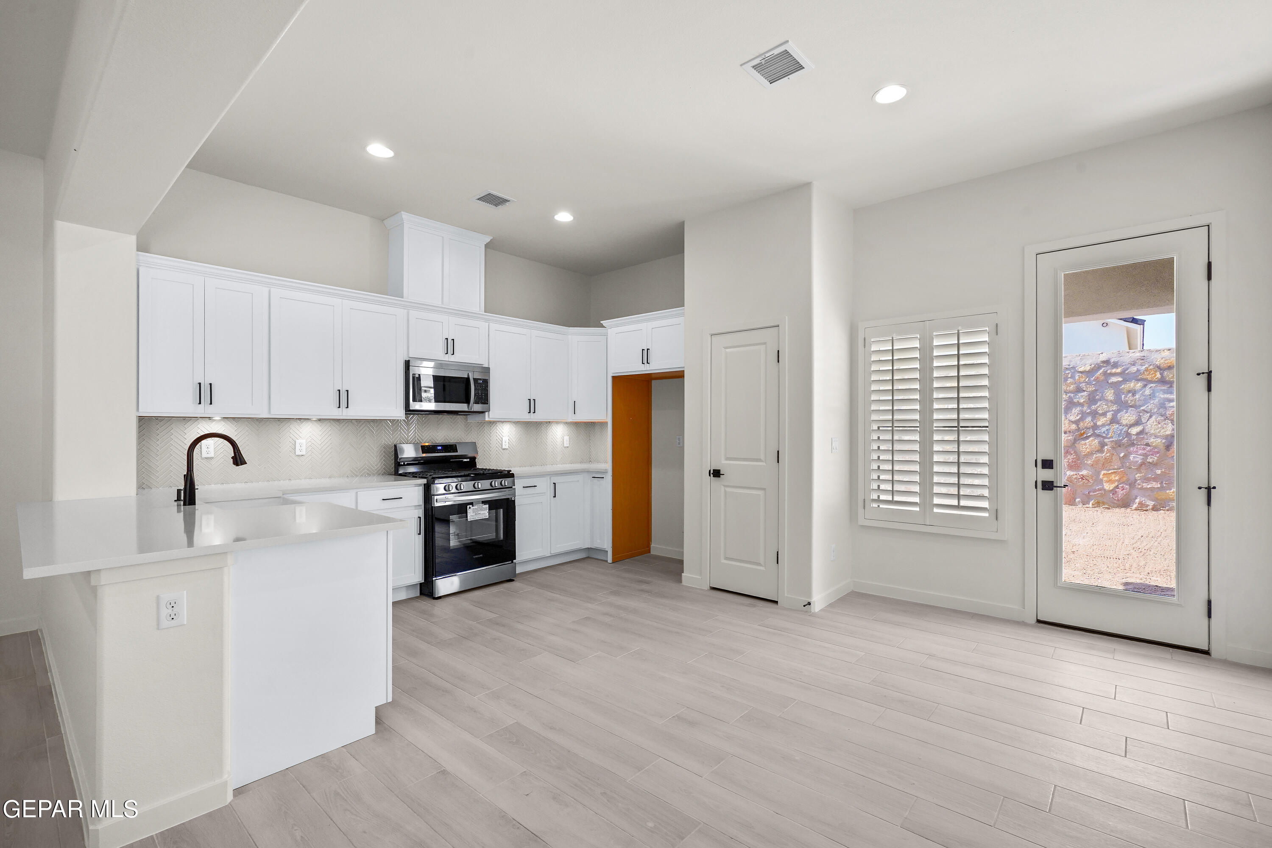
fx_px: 565
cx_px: 636
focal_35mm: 16
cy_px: 424
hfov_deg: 96.7
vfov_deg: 73.7
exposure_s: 1/30
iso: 640
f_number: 10
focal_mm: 16
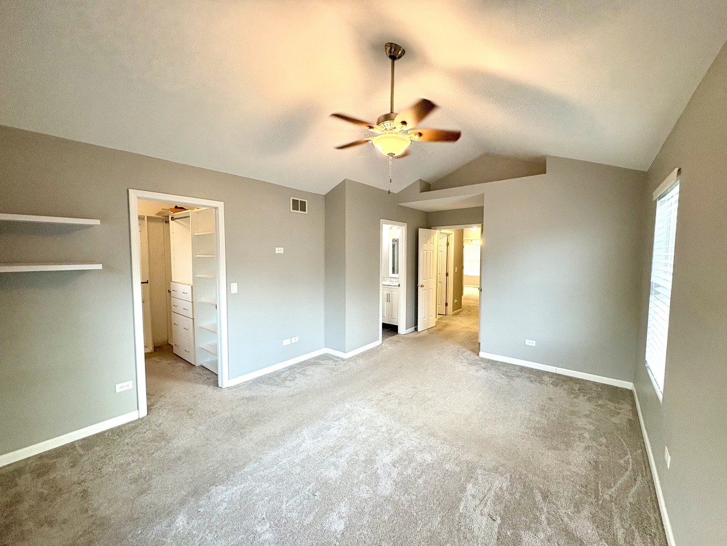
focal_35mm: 14
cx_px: 364
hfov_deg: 102.1
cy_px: 273
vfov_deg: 85.7
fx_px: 294
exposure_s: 1/120
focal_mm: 2.22
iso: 320
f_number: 2.2
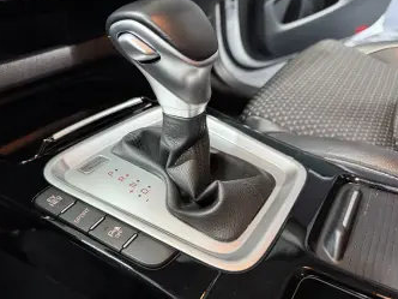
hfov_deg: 67.3
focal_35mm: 26
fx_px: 299
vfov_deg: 53.1
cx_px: 194
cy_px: 154
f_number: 1.78
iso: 500
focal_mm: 6.76
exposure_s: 1/50
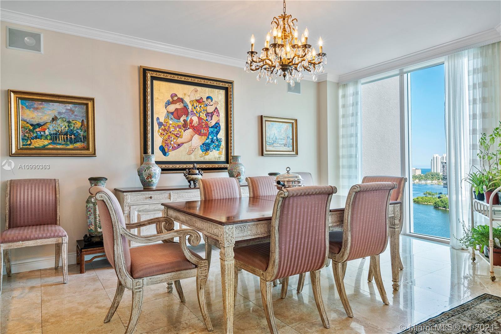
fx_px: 306
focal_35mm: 22
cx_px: 250
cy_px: 167
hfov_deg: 78.6
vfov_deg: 57.2
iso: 640
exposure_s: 1/60
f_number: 8
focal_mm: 22
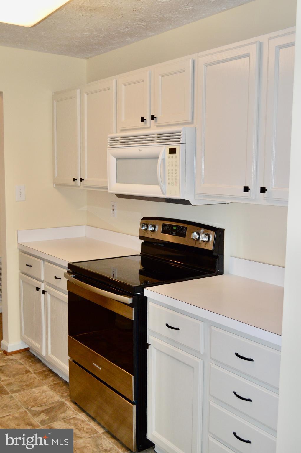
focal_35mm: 36
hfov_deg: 36.8
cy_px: 226
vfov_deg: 53.2
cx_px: 150
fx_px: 452
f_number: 4
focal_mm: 24
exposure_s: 1/60
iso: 1000
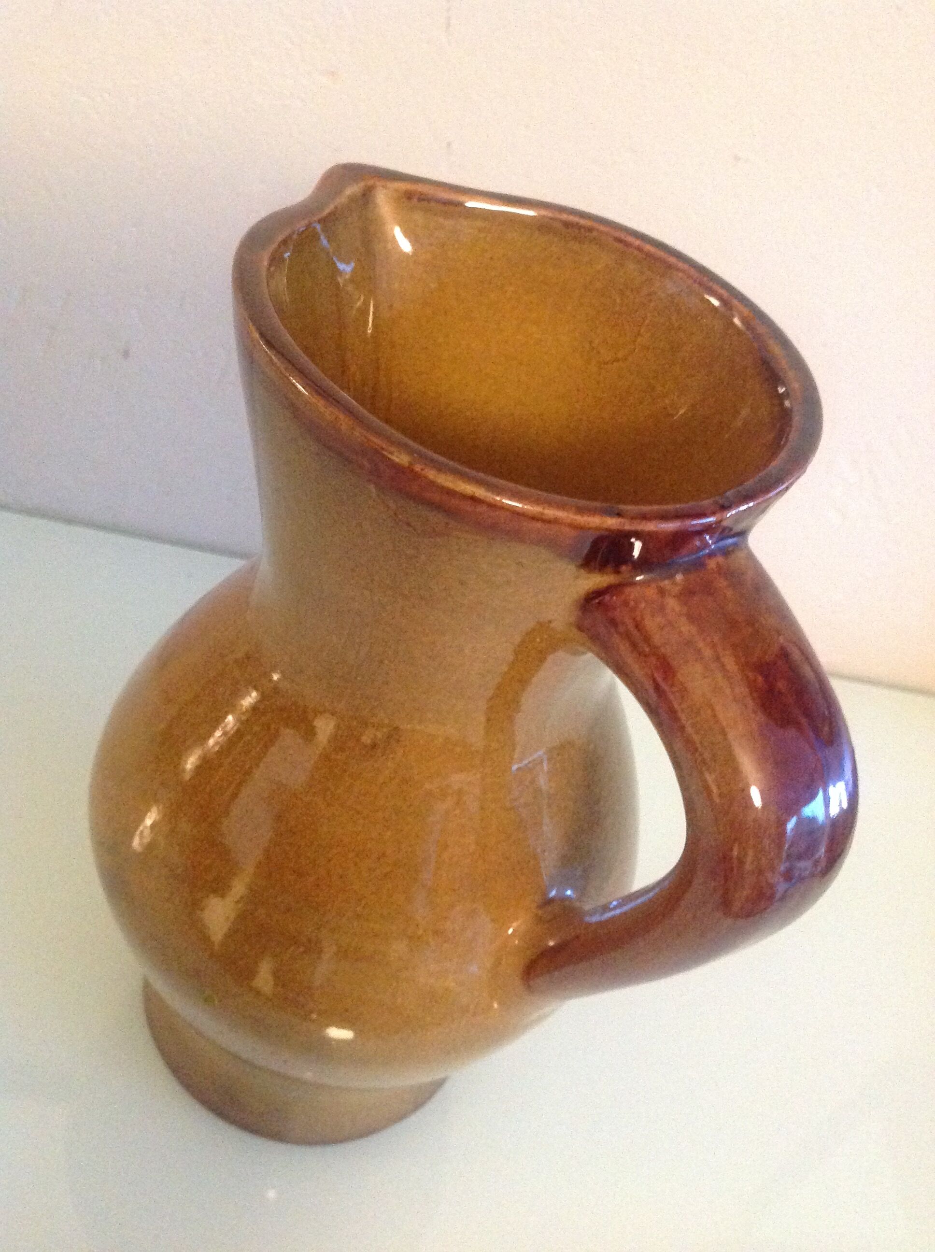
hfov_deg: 40.6
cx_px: 468
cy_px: 626
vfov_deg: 52.7
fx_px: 1264
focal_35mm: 35
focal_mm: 4.28
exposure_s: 1/17
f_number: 2.4
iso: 640
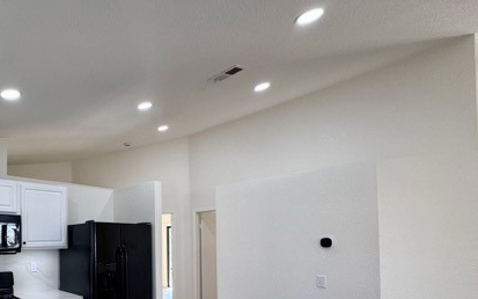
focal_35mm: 23
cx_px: 117
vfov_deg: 50.0
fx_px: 300
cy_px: 238
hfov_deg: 71.6
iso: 100
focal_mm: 2.22
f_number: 2.2
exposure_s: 1/120
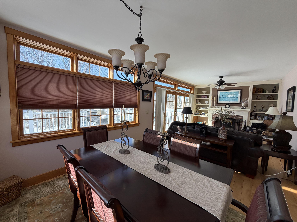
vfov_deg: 85.7
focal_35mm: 14
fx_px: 120
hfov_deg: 102.1
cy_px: 111
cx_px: 148
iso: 40
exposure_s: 1/151
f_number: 2.2
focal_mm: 2.22
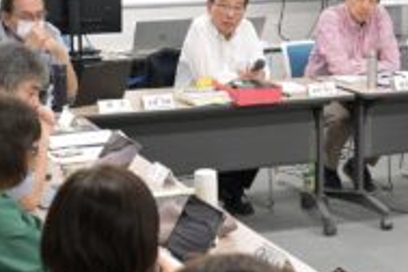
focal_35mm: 110
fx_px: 1247
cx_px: 361
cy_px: 122
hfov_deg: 18.3
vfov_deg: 12.5
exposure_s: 1/160
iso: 3200
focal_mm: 52
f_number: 7.1
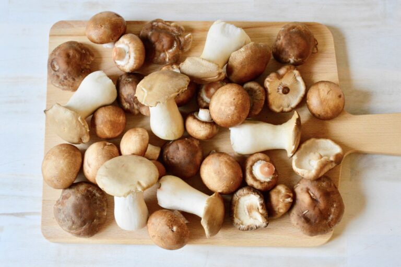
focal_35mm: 75
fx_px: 835
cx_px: 200
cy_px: 134
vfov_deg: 18.2
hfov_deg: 27.0
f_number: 7.1
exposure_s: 1/80
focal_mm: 50
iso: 3200
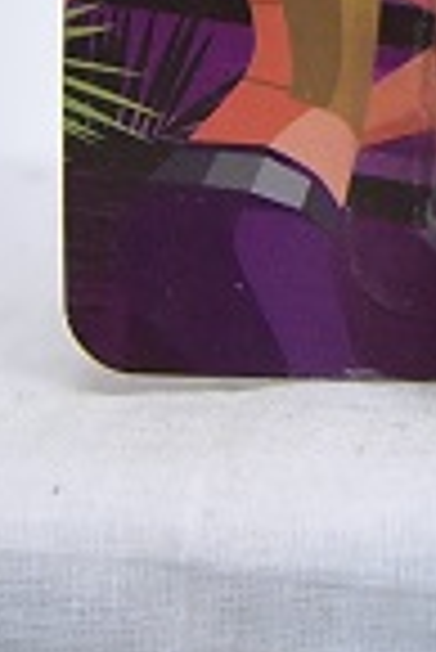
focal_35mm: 188
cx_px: 611
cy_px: -373
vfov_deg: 10.5
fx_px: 3407
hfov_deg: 7.2
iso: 1600
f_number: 4
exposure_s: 1/125
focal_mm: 52
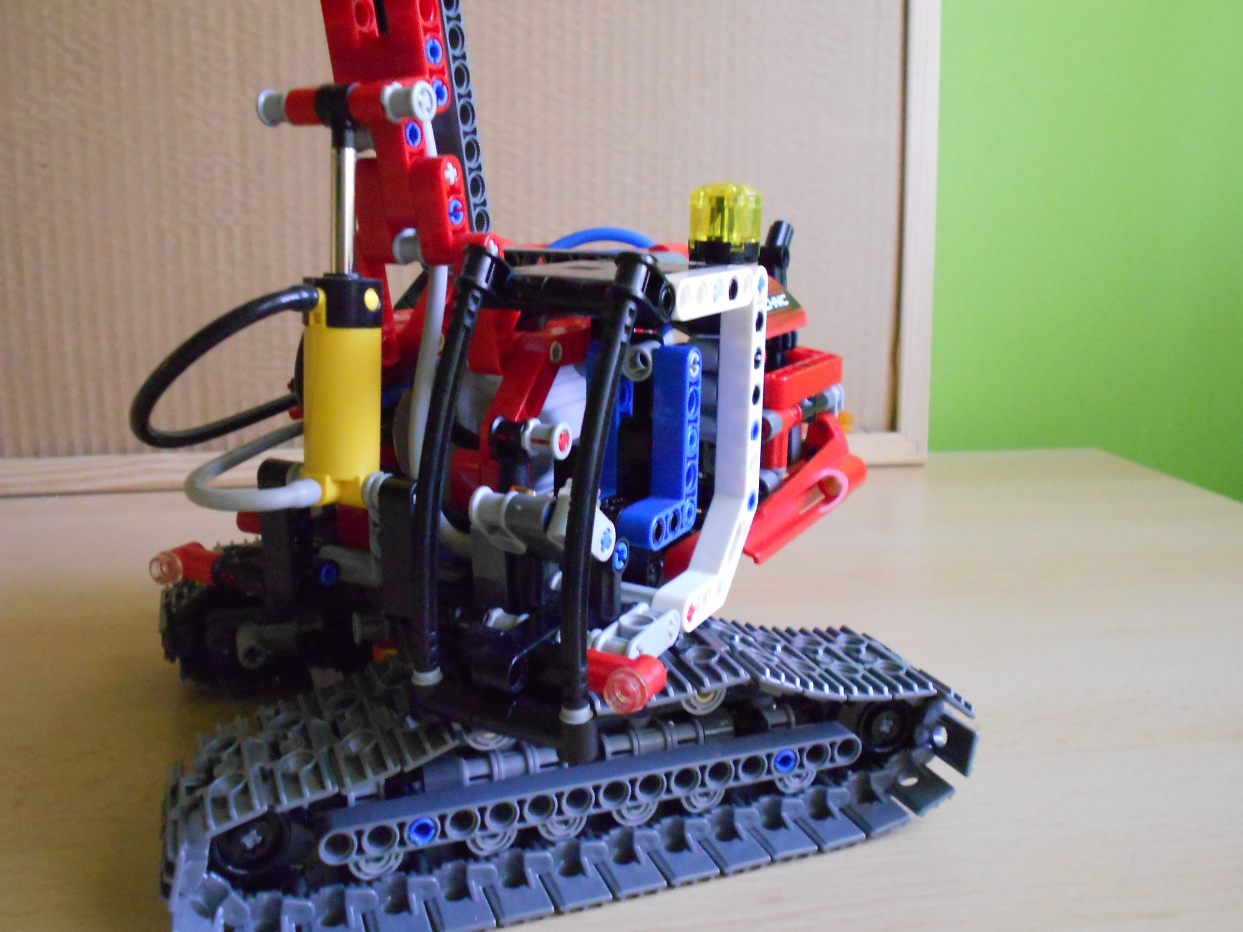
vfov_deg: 44.2
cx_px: 622
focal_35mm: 32
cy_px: 466
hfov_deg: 56.8
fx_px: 1149
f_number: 3.6
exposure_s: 1/10
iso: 800
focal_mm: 6
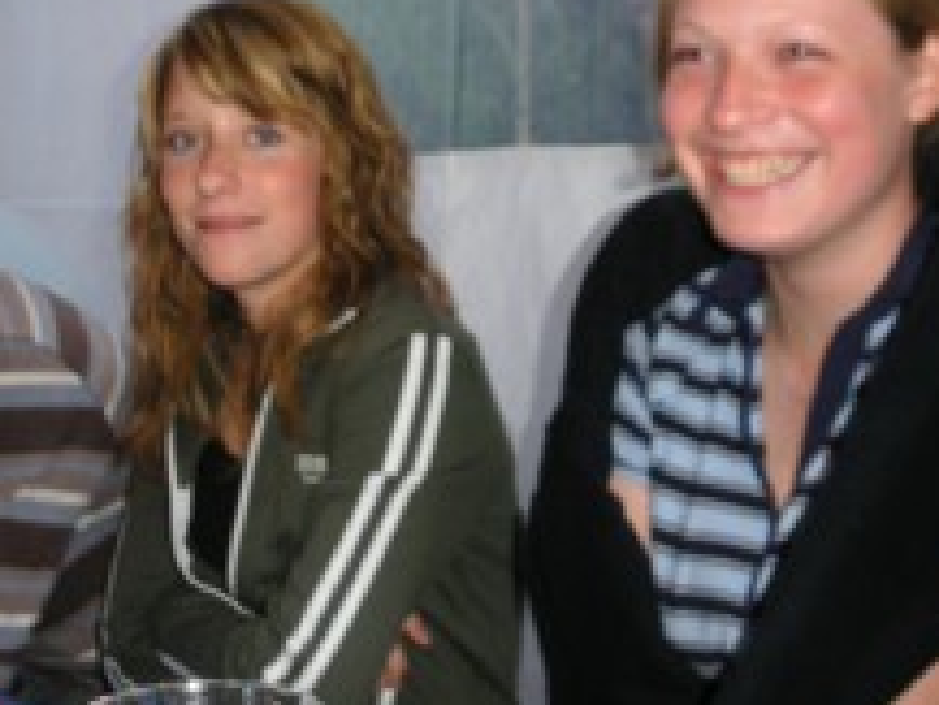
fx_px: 1710
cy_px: 156
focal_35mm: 63
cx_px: 398
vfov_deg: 23.0
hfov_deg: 30.7
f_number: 2.8
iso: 200
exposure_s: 1/45
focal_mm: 7.8
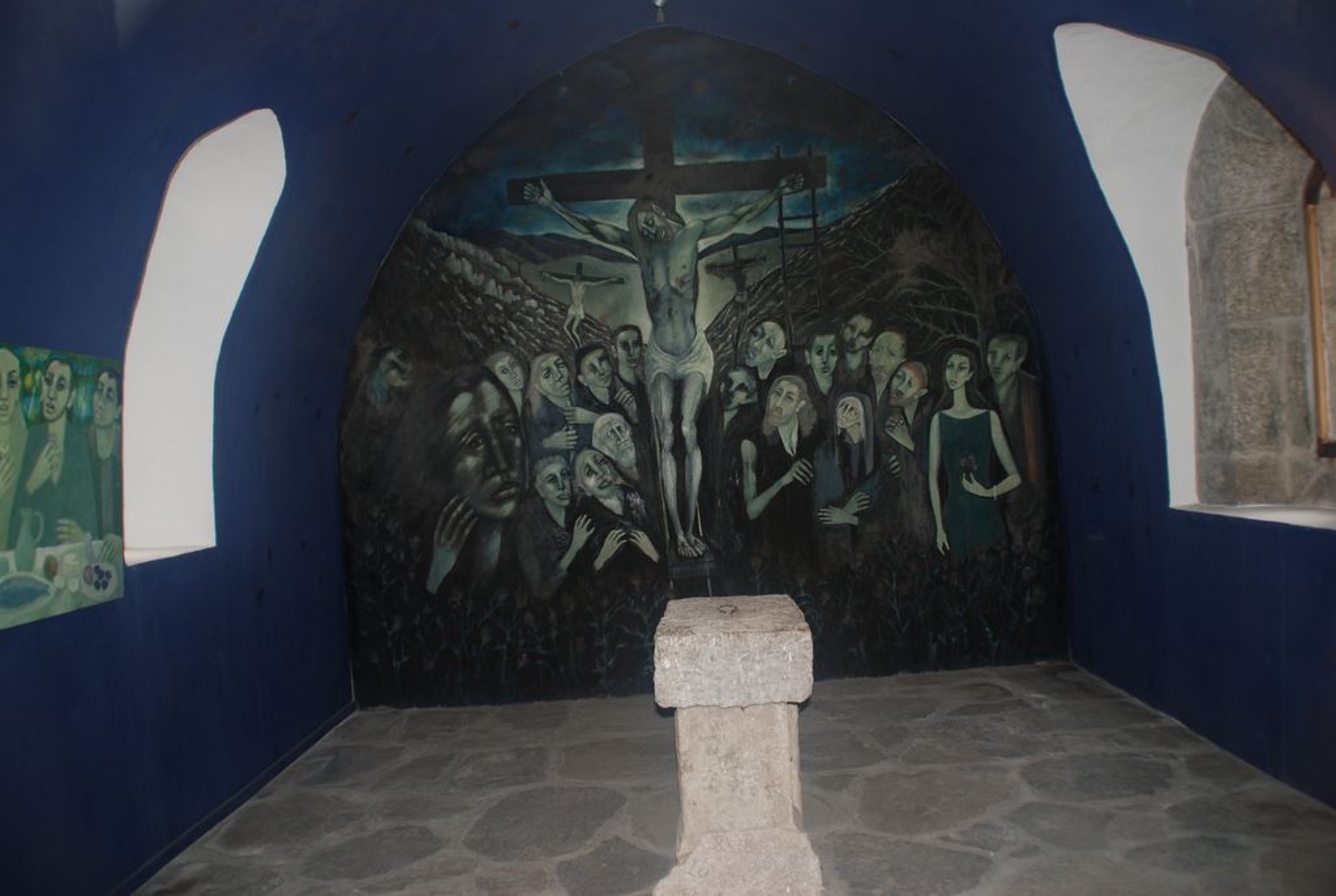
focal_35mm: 27
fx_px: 1004
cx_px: 668
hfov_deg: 67.3
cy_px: 448
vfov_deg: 48.1
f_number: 3.5
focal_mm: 18
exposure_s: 1/60
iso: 200
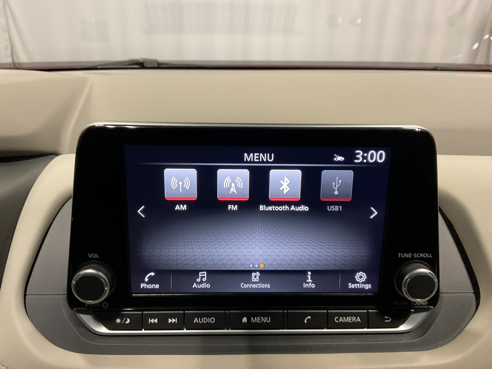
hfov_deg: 61.7
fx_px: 412
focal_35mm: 29
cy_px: 184
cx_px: 246
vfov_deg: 48.2
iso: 125
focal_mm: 3
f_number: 1.8
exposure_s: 1/60
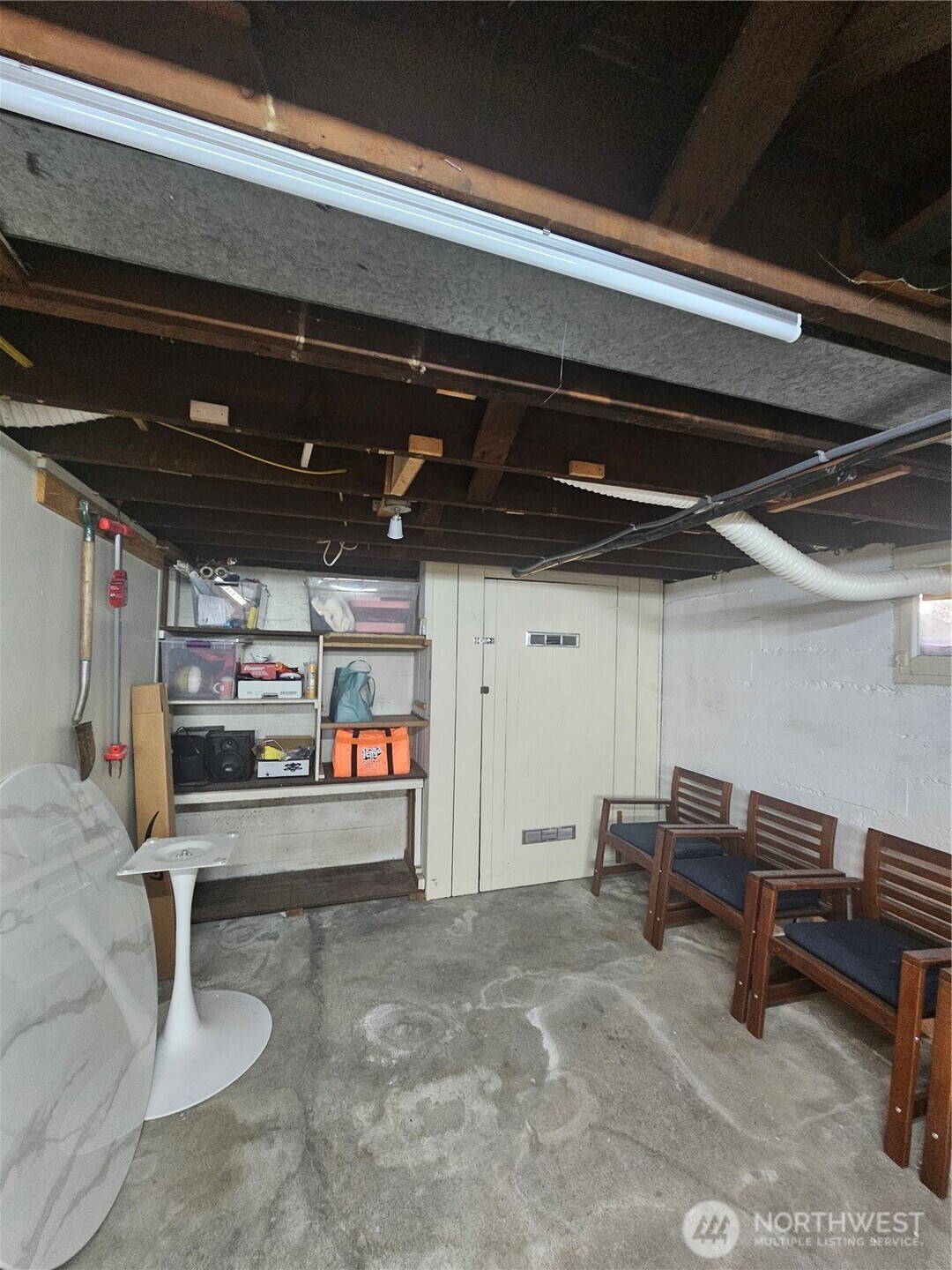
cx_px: 476
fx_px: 477
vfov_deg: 106.2
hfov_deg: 89.9
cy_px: 635
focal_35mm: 13
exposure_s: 1/30
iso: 640
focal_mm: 2.2
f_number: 2.2
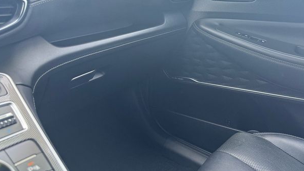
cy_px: 64
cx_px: 148
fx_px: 226
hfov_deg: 67.9
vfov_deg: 41.2
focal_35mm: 28
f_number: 1.78
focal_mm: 6.76
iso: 125
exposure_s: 1/121
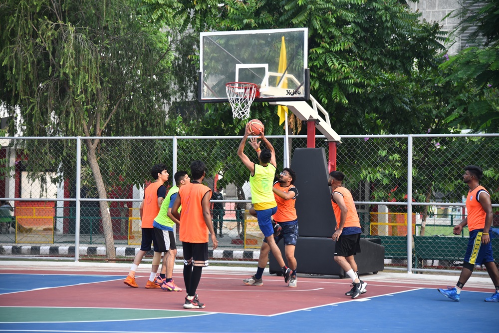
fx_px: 1386
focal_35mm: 100
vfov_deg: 13.7
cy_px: 166
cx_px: 250
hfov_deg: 20.4
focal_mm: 100
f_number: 4
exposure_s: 1/500
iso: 200
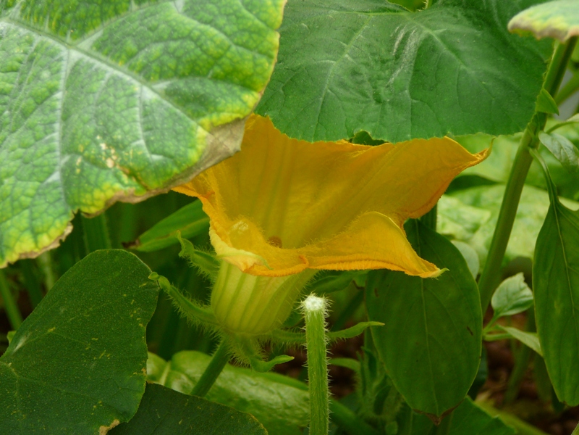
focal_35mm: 118
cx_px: 290
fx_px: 1974
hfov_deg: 16.7
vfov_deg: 12.6
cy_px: 218
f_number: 3.9
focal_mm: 17.6
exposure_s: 1/80
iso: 80
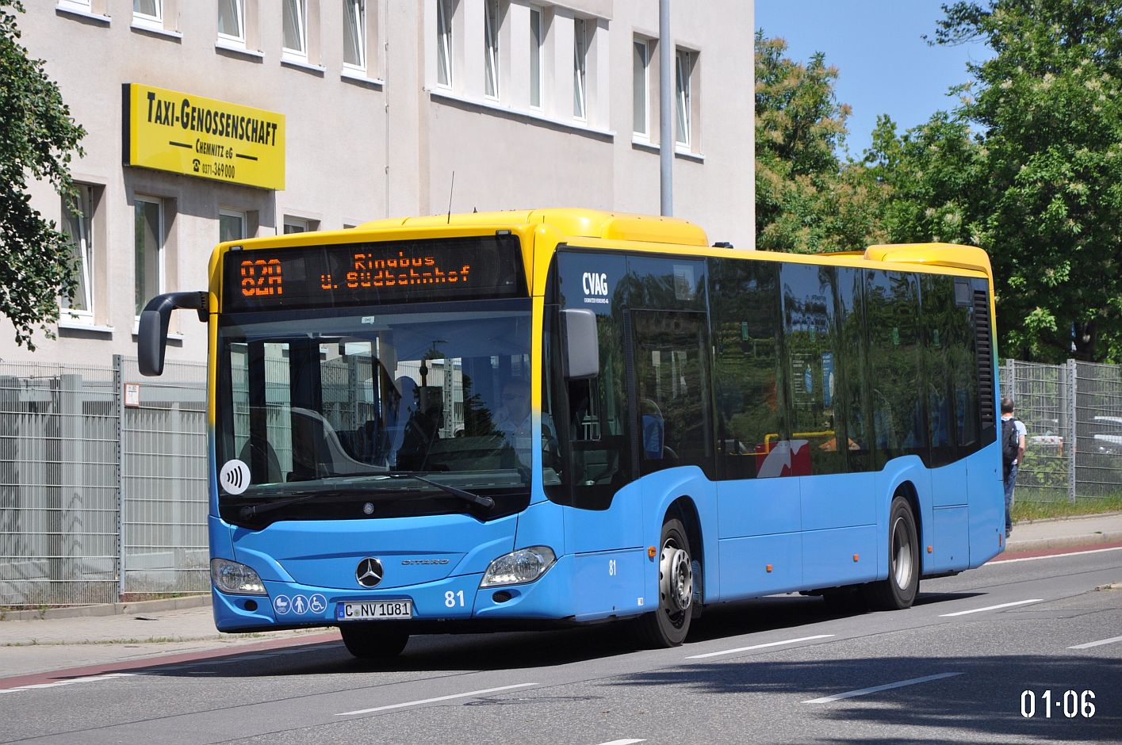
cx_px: 561
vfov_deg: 8.7
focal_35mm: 158
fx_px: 4903
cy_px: 372
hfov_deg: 13.1
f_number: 5.6
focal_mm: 105
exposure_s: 1/1250
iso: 400
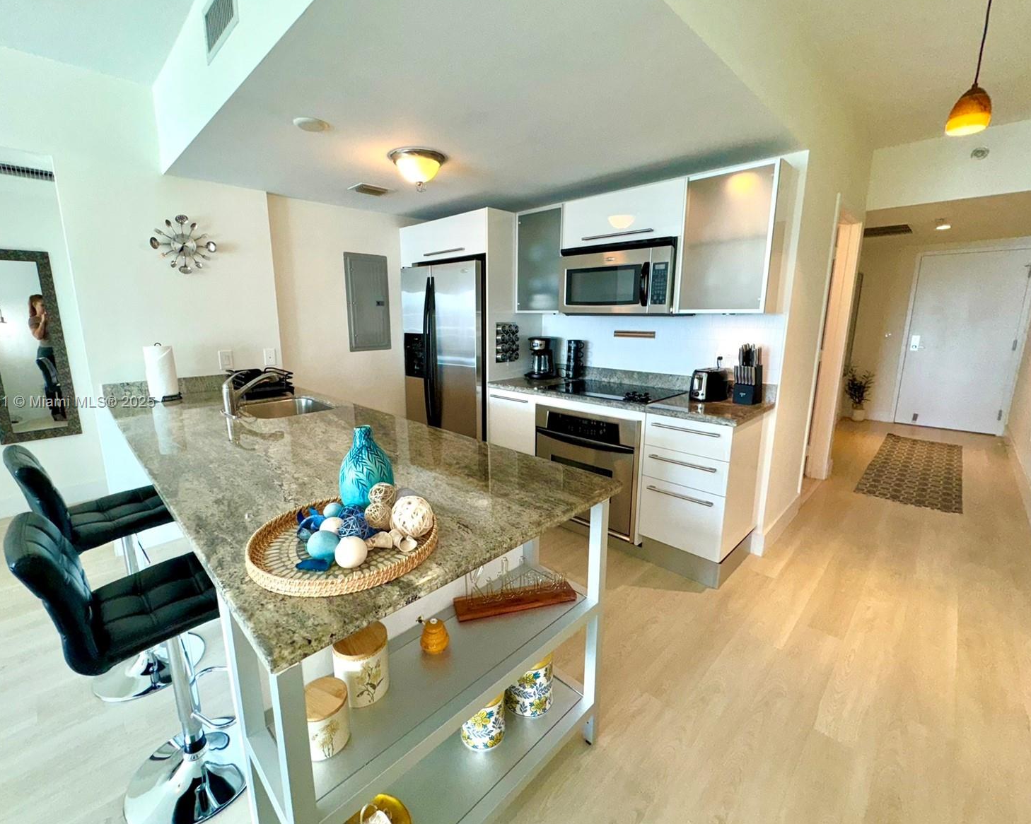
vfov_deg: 84.0
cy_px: 403
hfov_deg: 96.8
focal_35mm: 15
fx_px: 458
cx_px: 494
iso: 100
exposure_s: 1/120
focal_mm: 2.22
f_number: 2.2
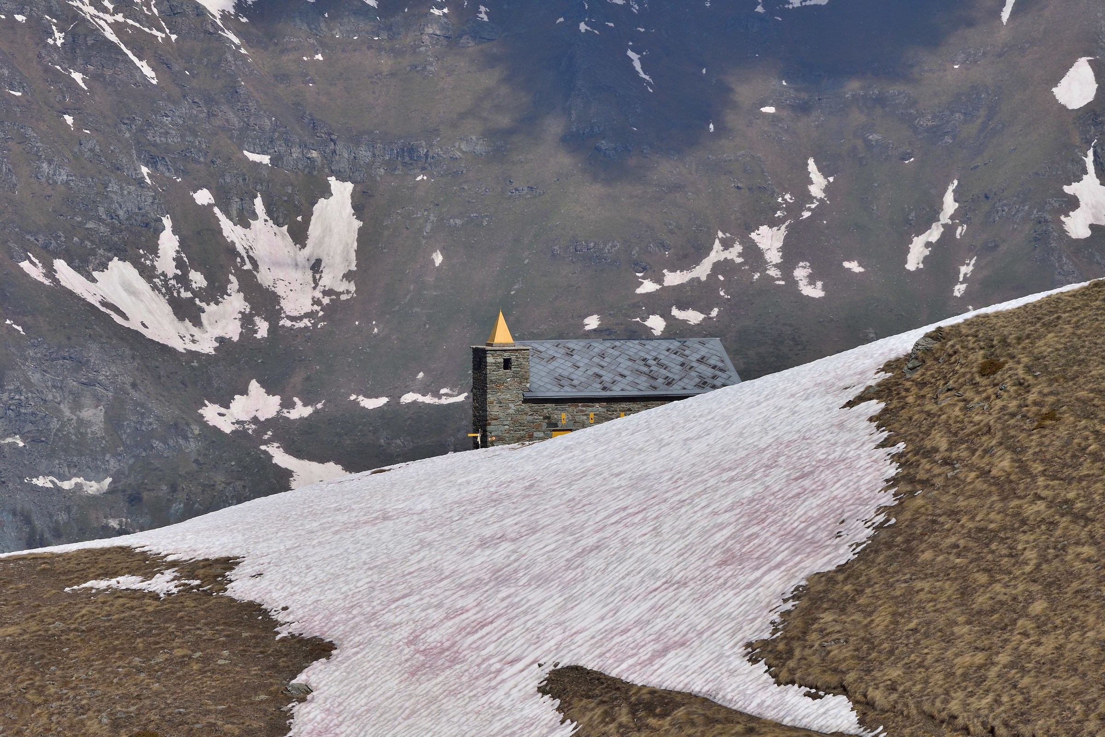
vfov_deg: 6.9
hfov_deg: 10.3
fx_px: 6140
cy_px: 368
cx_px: 552
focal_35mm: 200
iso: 320
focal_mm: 200
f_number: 8
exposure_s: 1/2500
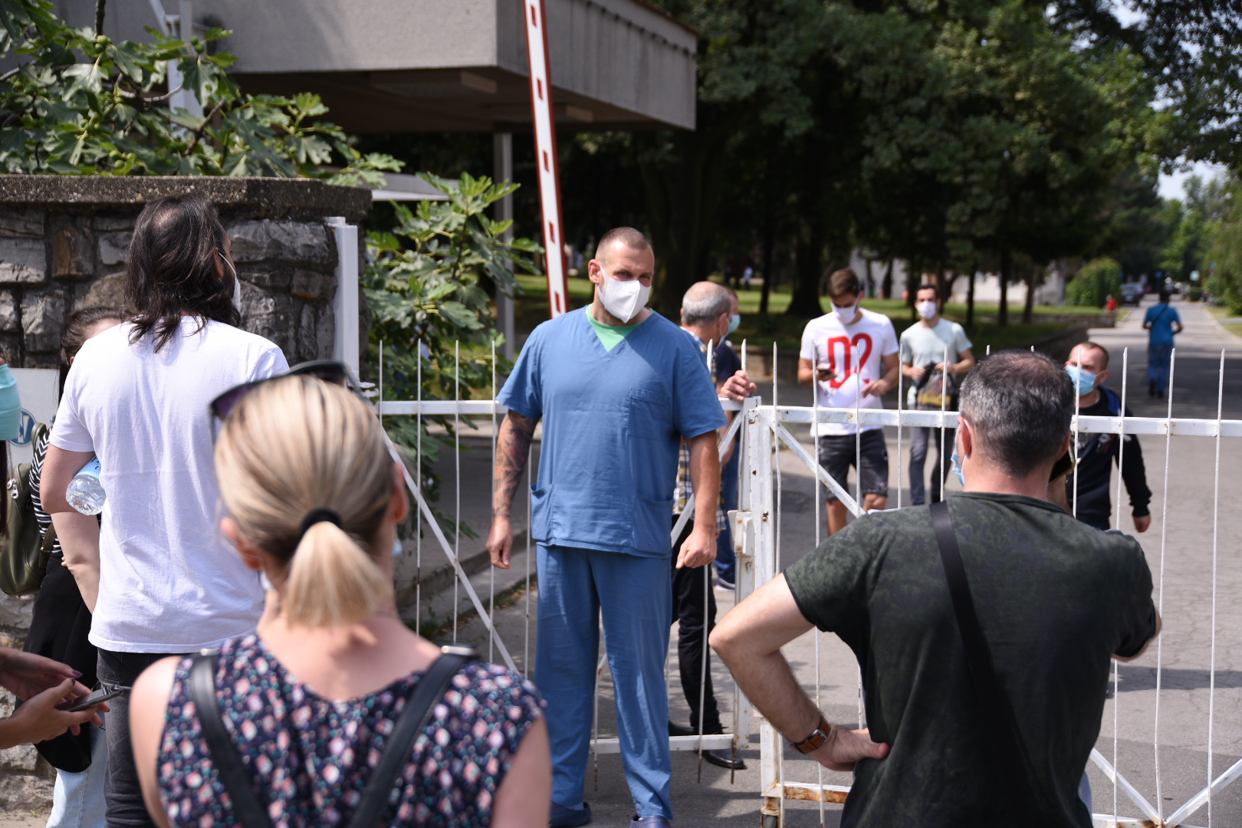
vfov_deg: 28.1
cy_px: 414
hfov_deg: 41.1
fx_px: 1656
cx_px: 621
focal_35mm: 48
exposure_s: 1/800
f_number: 4
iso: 160
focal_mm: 48
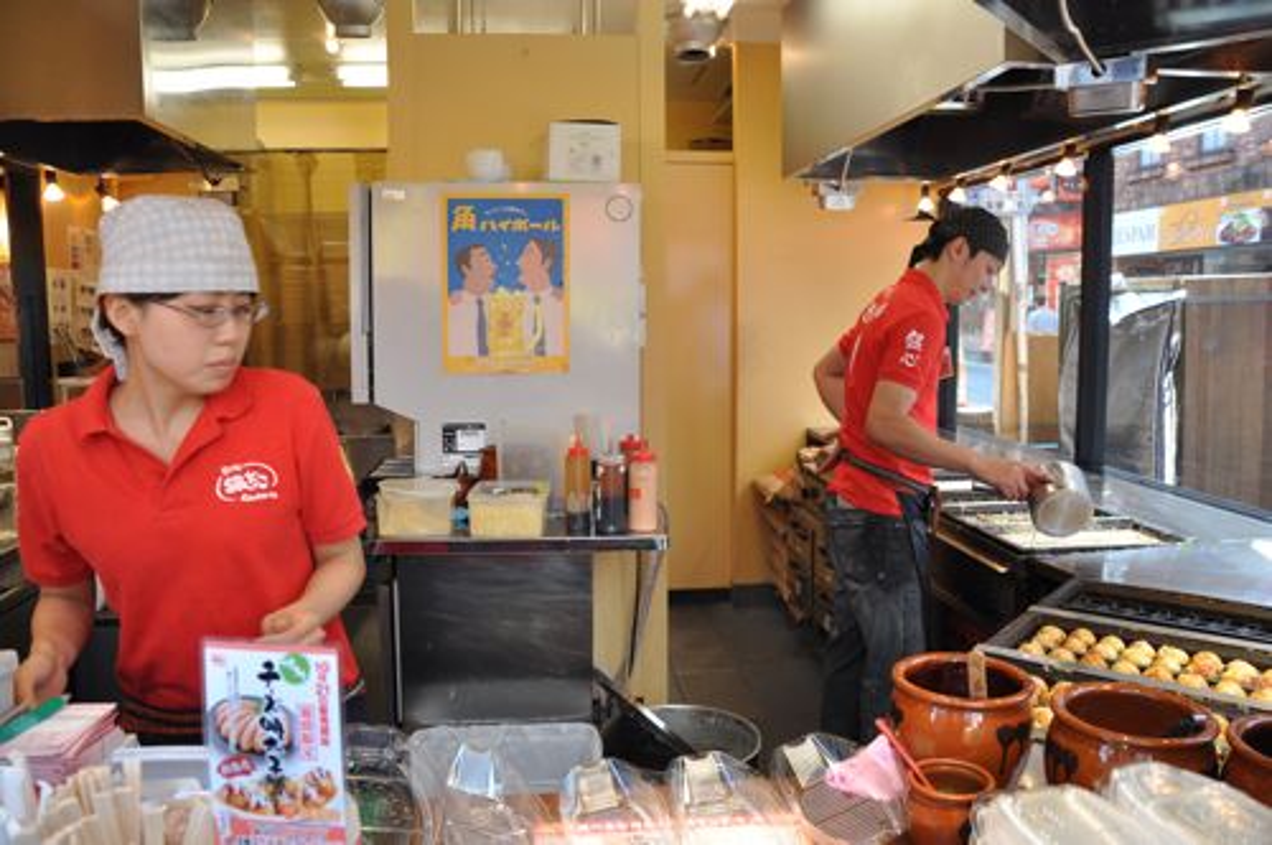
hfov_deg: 67.4
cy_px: 422
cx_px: 636
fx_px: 953
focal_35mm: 27
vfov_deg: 47.8
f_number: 5
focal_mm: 18
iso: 400
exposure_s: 1/100
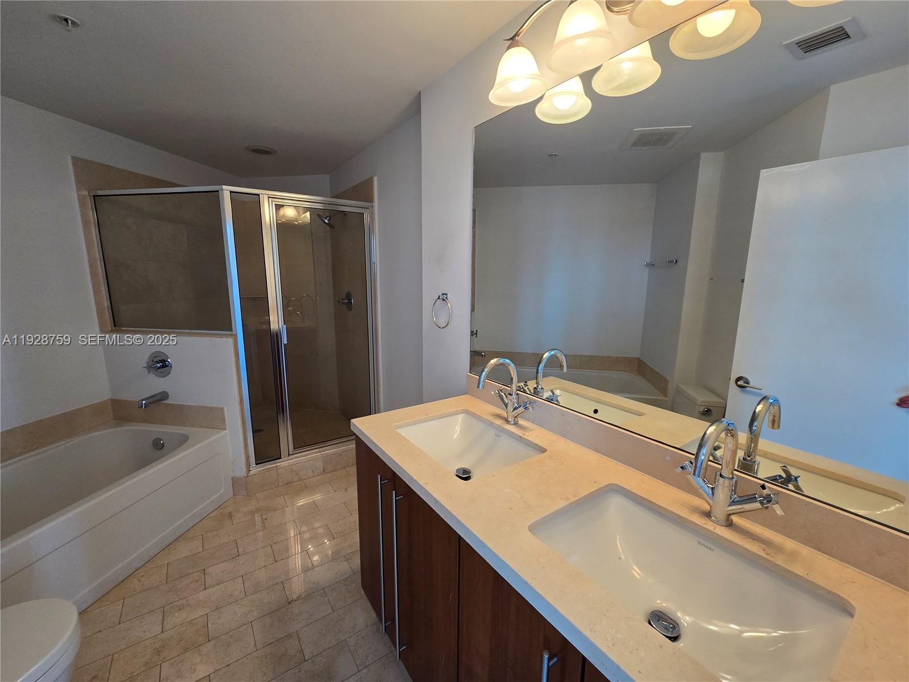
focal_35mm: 13
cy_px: 341
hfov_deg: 106.2
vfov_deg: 89.9
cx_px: 454
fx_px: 341
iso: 80
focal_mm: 2.2
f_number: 2.2
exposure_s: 1/60
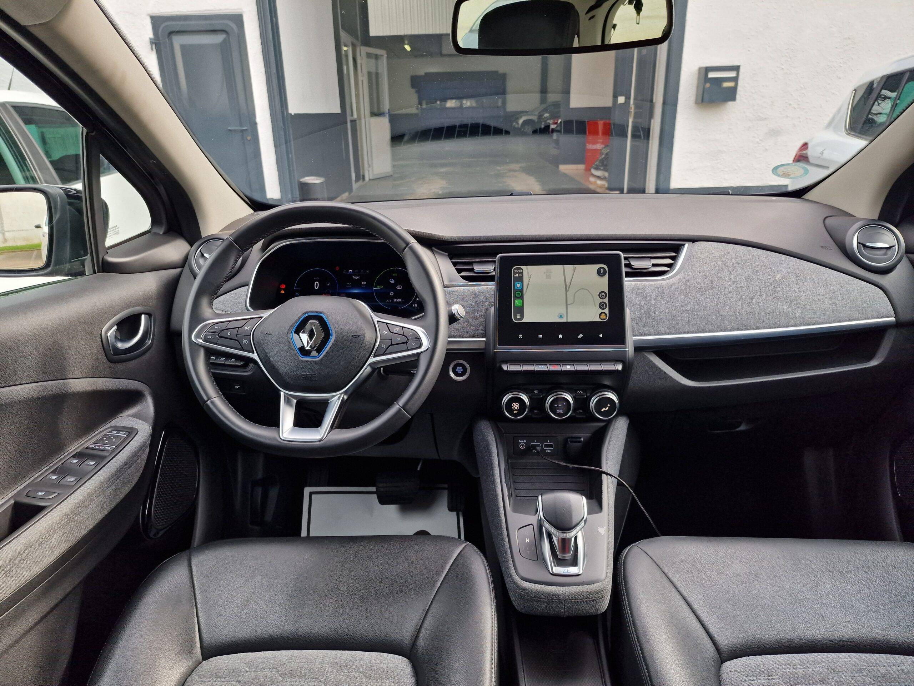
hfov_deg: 73.9
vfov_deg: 58.9
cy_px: 343
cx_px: 457
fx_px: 607
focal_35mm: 23
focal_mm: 6.4
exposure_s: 1/180
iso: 50
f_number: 1.8
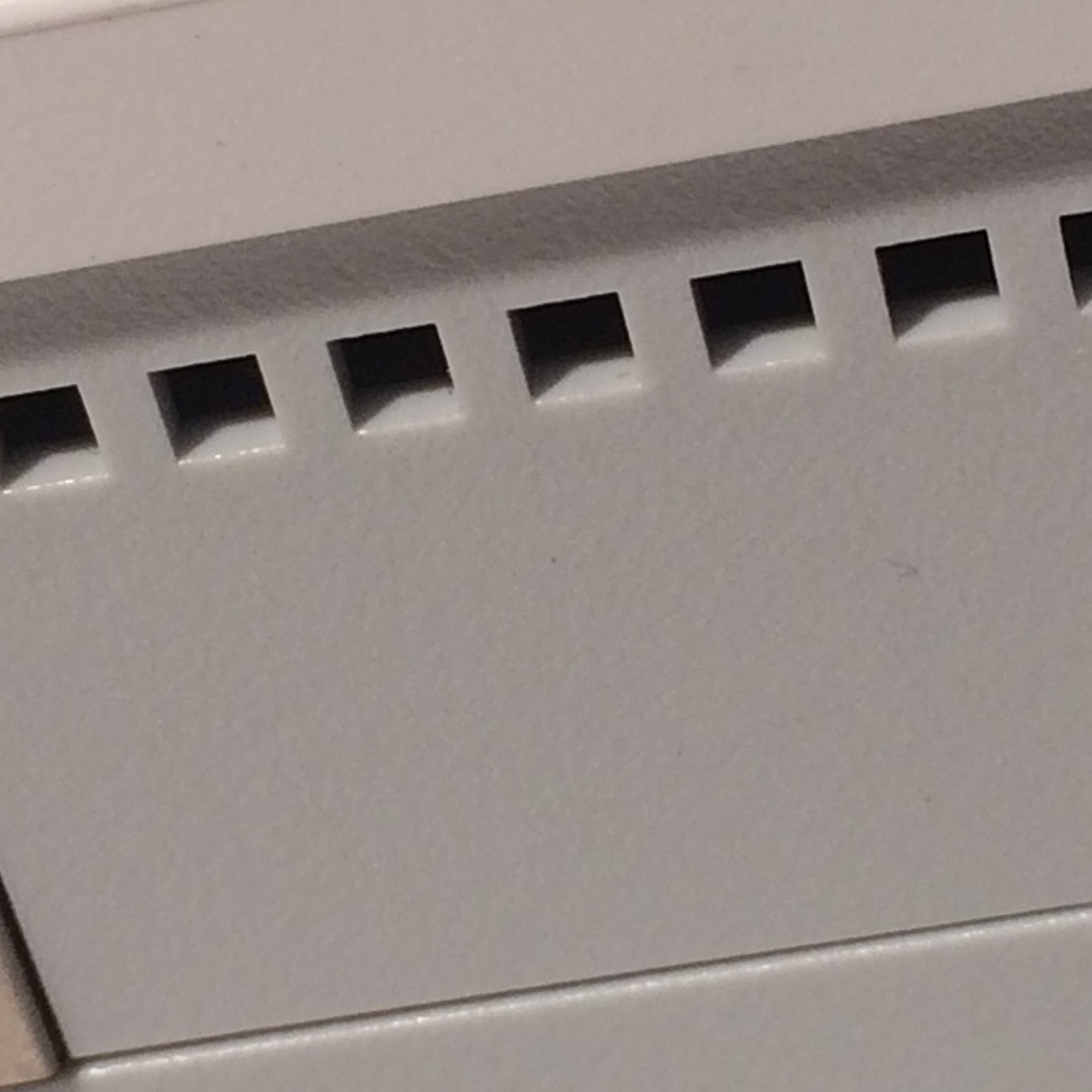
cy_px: 460
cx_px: 704
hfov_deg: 13.2
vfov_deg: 13.2
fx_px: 4711
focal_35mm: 132
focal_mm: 4.15
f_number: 2.2
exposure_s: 1/120
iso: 40
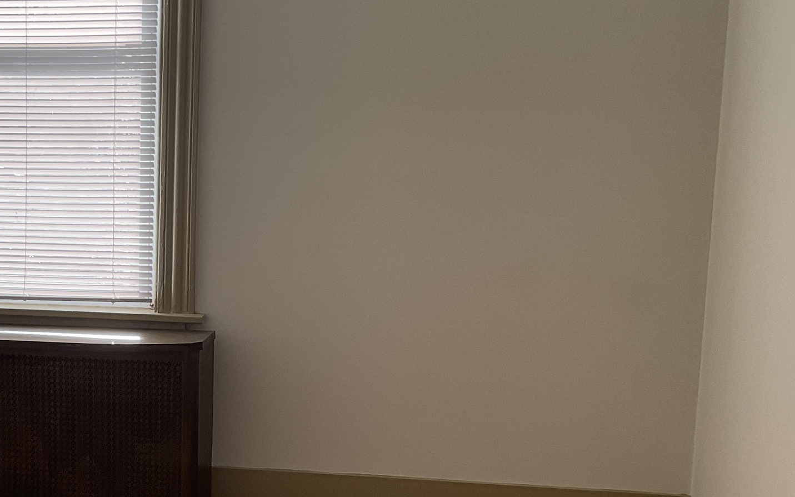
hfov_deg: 29.9
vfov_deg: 19.6
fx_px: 1430
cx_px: 102
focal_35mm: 66
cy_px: 369
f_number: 1.8
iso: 16
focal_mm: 3
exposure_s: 1/199
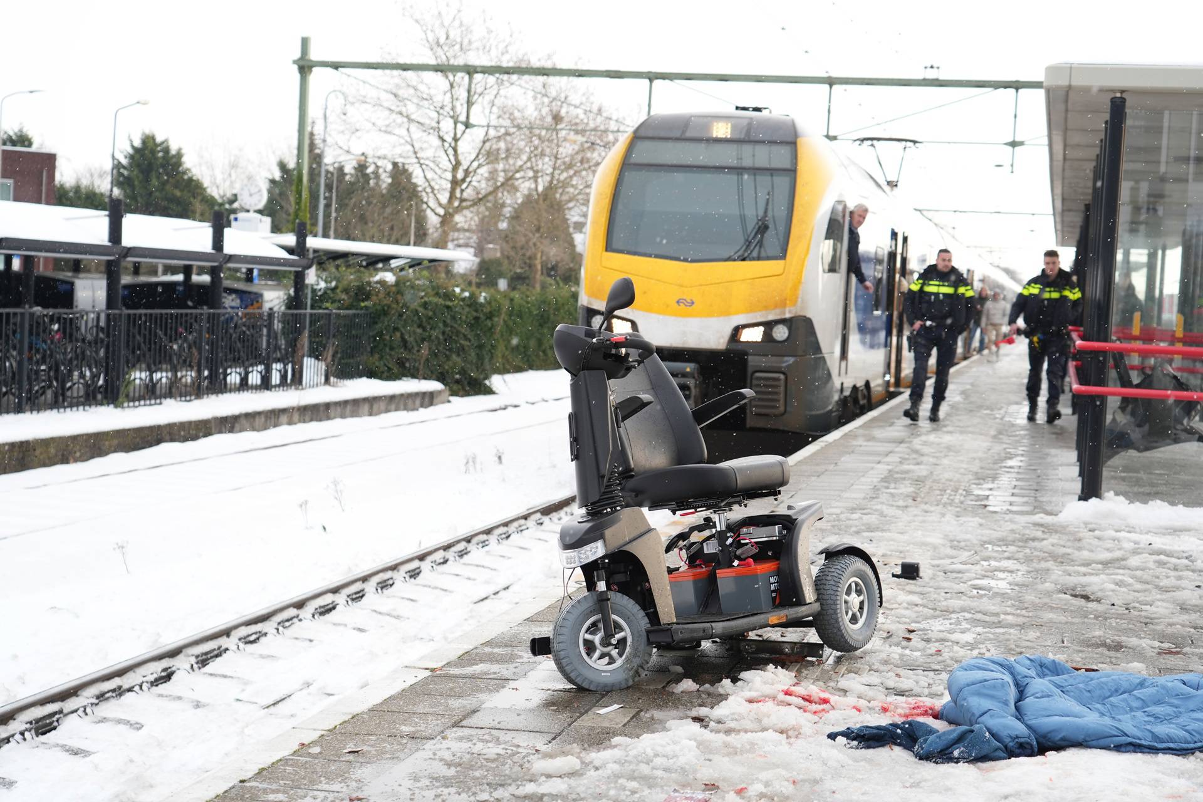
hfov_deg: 35.1
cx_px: 602
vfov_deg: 23.8
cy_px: 401
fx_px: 1905
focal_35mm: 57
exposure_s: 1/200
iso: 320
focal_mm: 57
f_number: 5
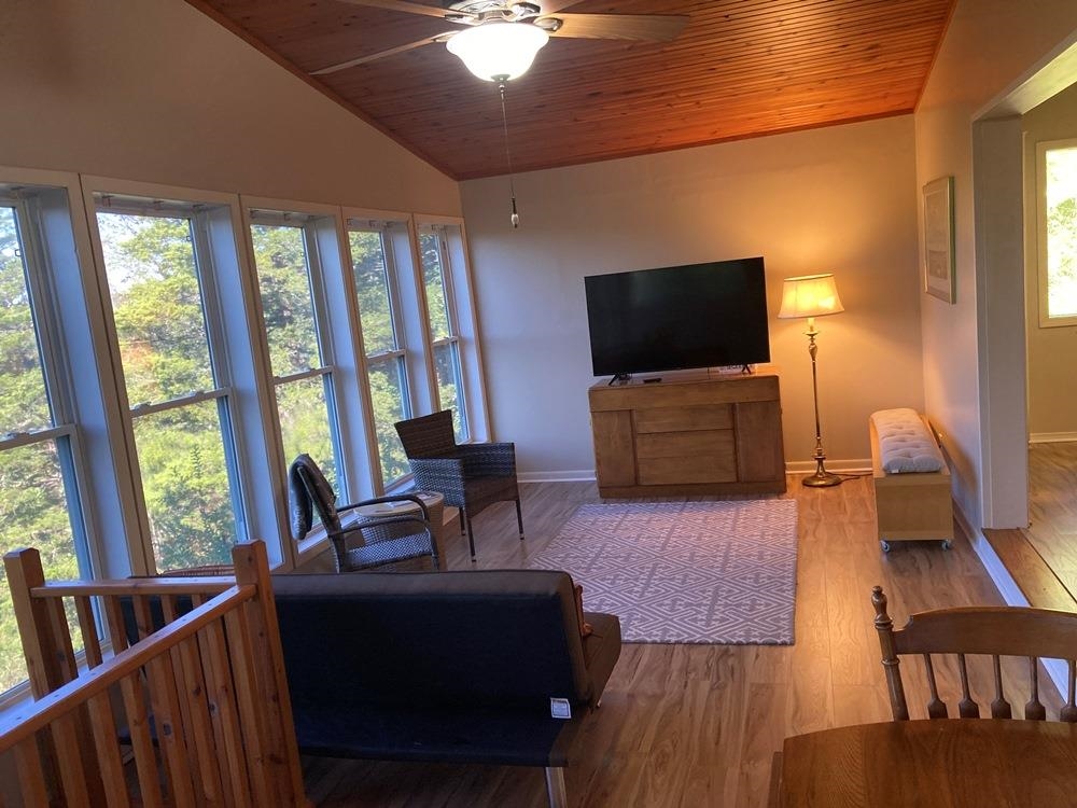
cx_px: 538
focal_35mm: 28
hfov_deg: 63.4
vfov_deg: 49.7
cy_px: 404
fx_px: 871
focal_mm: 3.99
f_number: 1.8
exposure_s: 1/60
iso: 160
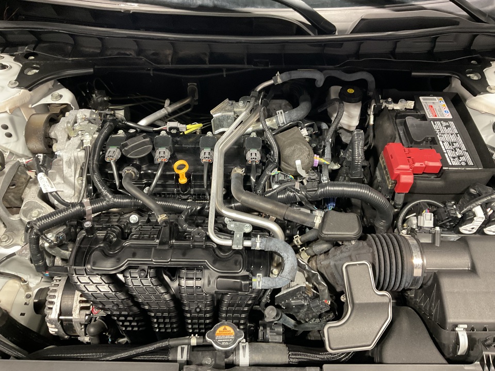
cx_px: 248
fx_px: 415
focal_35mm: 29
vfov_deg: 48.2
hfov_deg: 61.7
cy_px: 186
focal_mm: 3
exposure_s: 1/33
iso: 250
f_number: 1.8
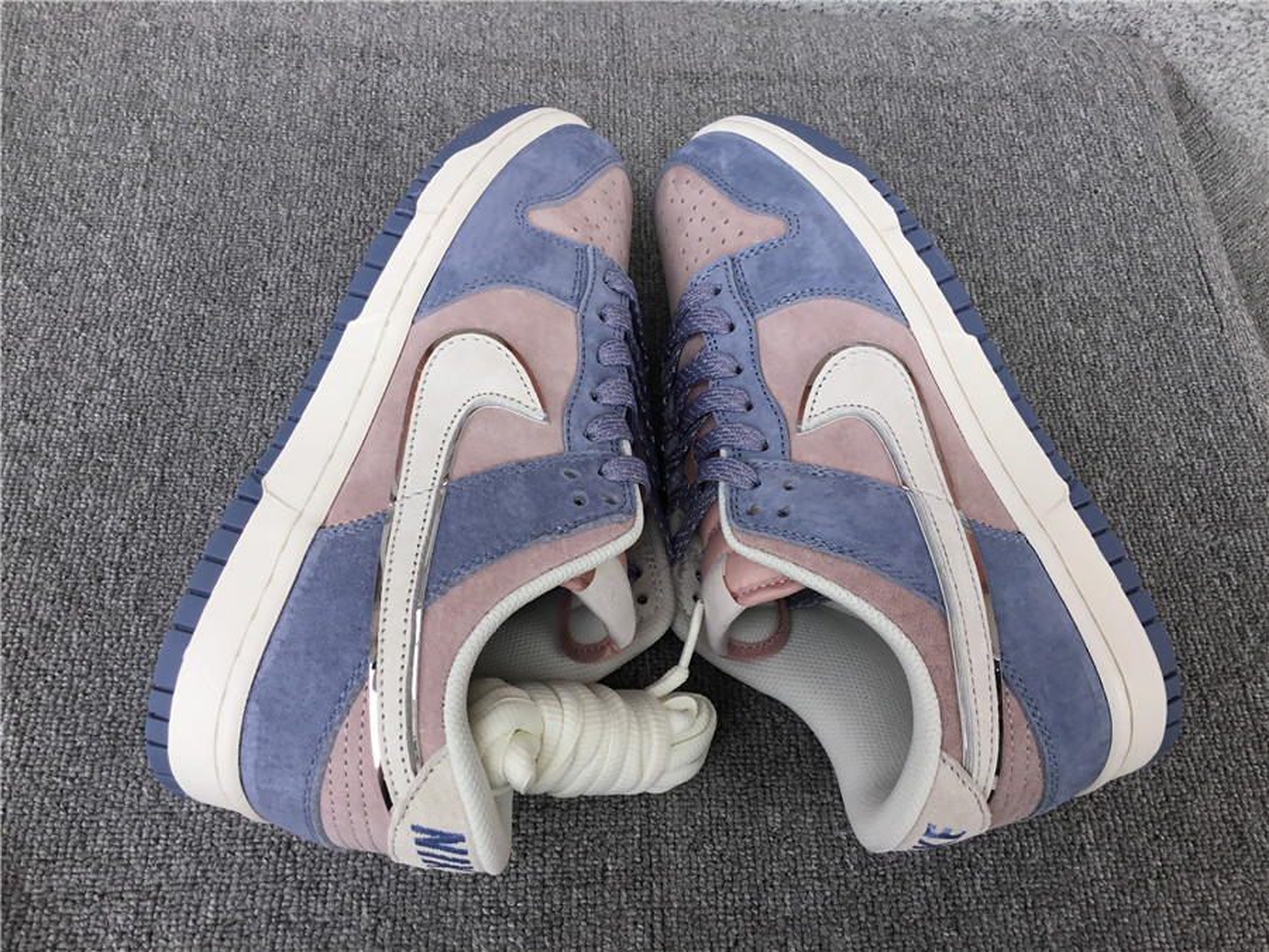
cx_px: 634
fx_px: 1136
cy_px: 476
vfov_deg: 45.4
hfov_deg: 58.4
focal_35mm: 31
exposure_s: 1/431
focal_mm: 3.3
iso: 25
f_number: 2.4
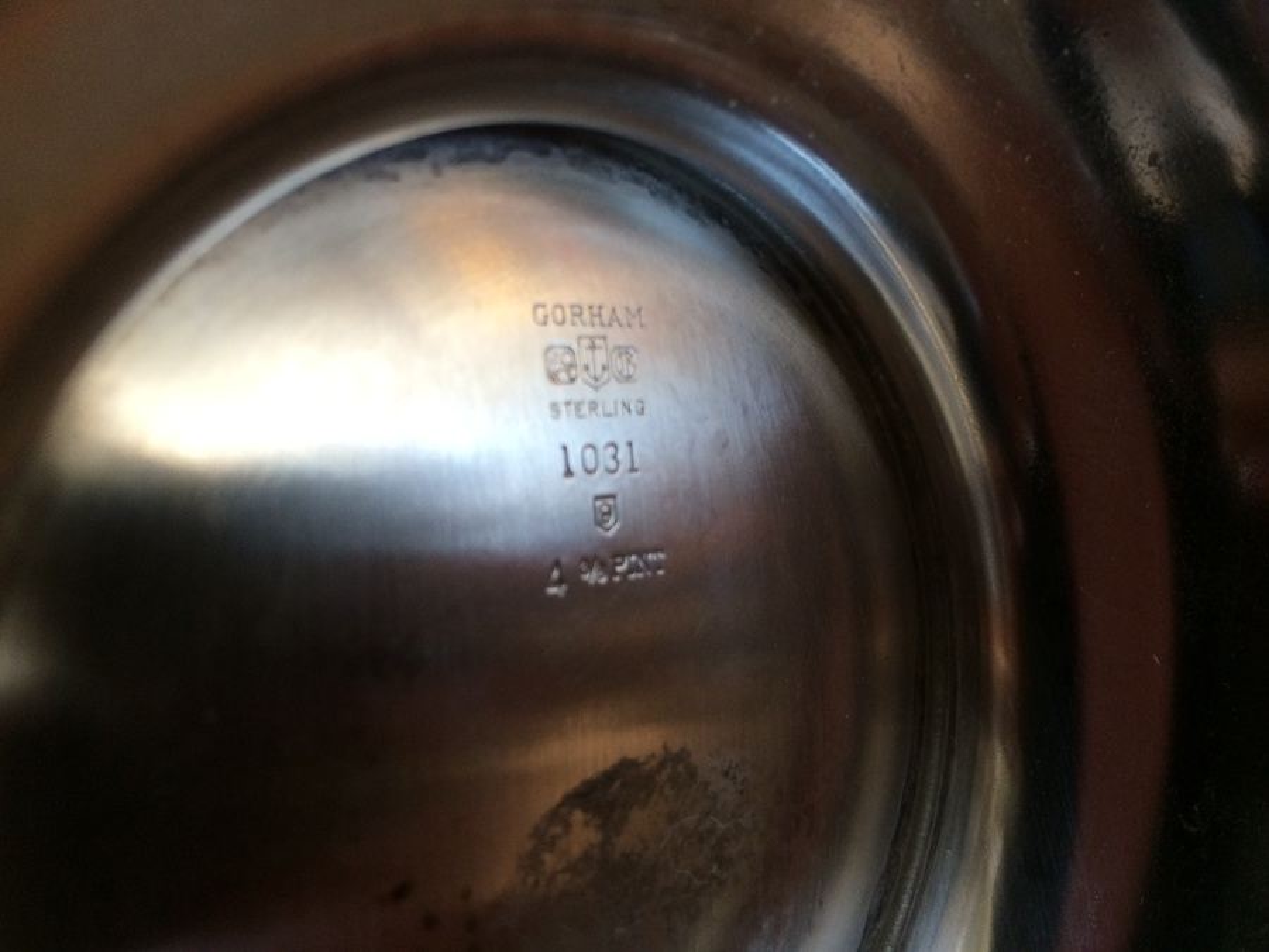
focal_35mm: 30
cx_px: 634
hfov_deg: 60.0
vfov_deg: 46.8
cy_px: 476
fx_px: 1100
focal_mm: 4.12
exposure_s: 1/30
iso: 160
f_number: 2.2
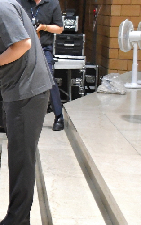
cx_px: -65
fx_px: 898
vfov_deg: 14.3
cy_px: 110
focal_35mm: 146
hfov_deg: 8.8
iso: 2200
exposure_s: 1/125
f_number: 4.2
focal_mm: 32
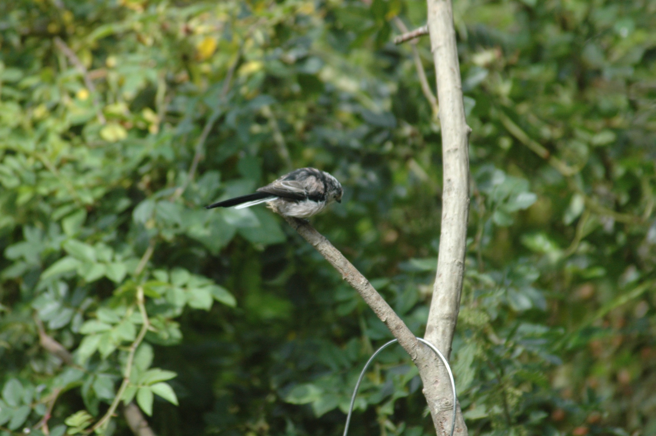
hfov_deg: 4.6
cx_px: 328
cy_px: 218
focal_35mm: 450
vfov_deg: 3.0
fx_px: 8190
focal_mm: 300
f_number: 5.6
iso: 400
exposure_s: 1/500
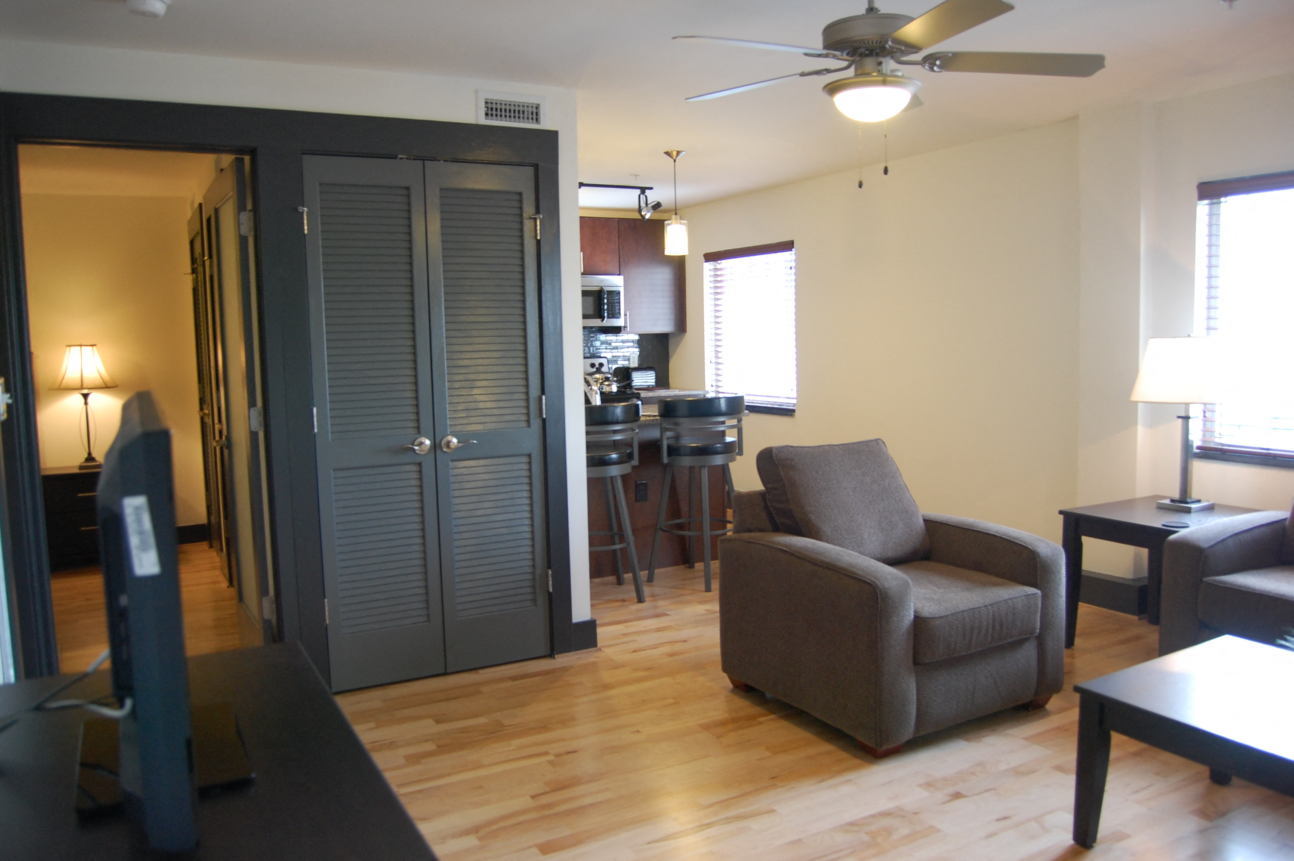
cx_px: 647
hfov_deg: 67.4
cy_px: 430
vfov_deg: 47.8
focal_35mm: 27
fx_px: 970
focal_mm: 18
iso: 560
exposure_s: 1/30
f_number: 3.5
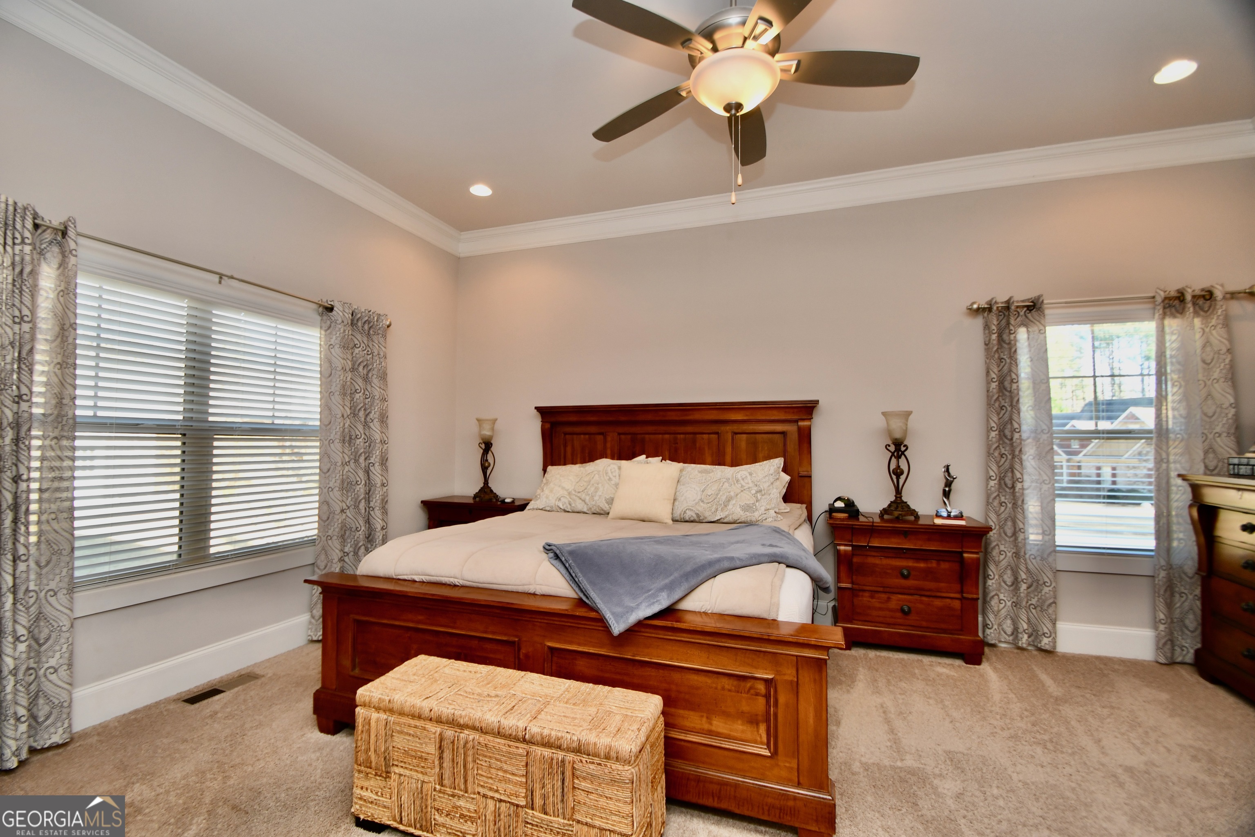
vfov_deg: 77.3
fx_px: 523
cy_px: 418
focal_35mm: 15
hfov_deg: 100.4
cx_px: 628
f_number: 4
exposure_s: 1/60
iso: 280
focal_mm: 10
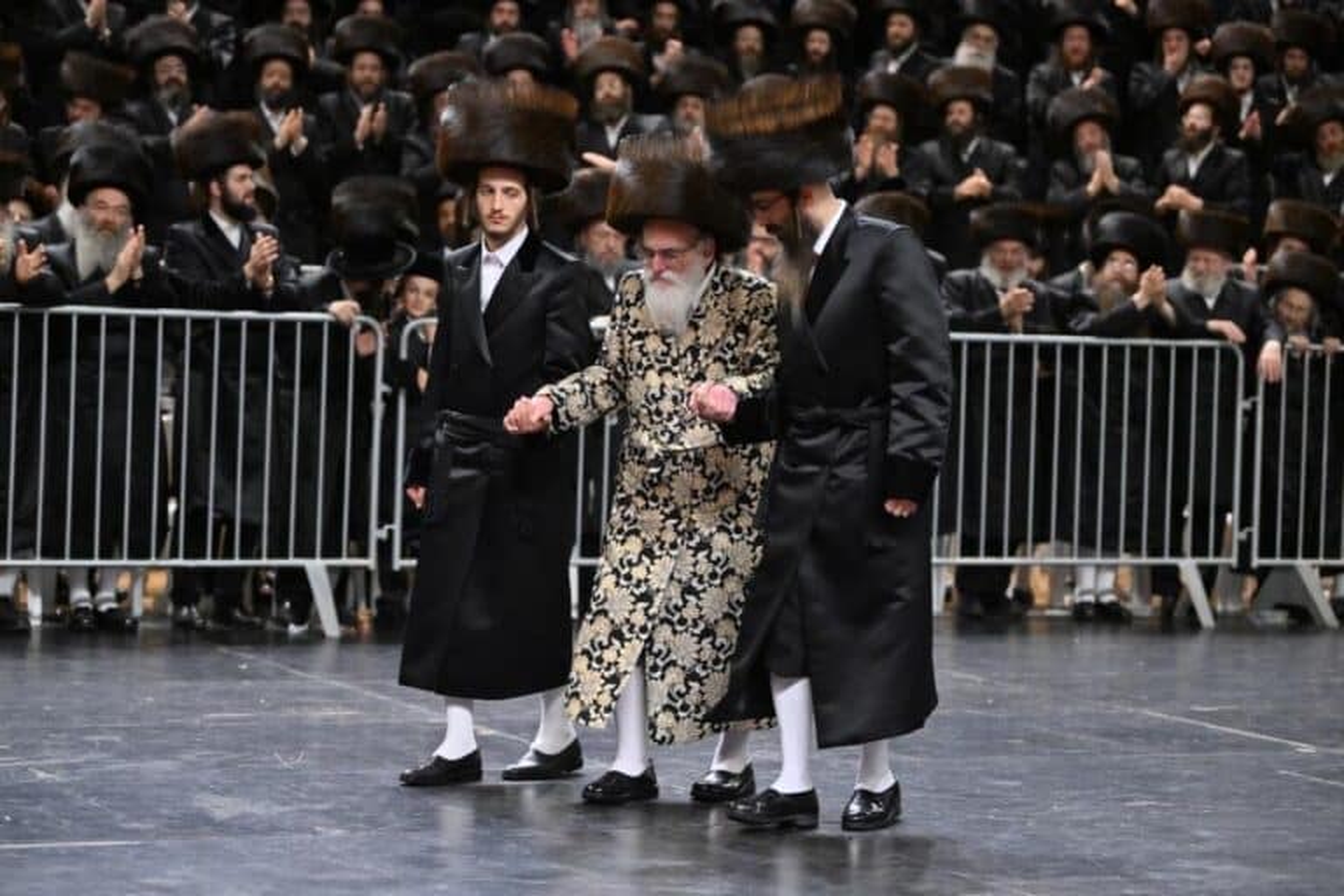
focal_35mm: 102
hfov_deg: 20.0
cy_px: 448
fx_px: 3808
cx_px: 672
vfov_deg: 13.4
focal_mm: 102
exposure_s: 1/250
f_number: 2.8
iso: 1000
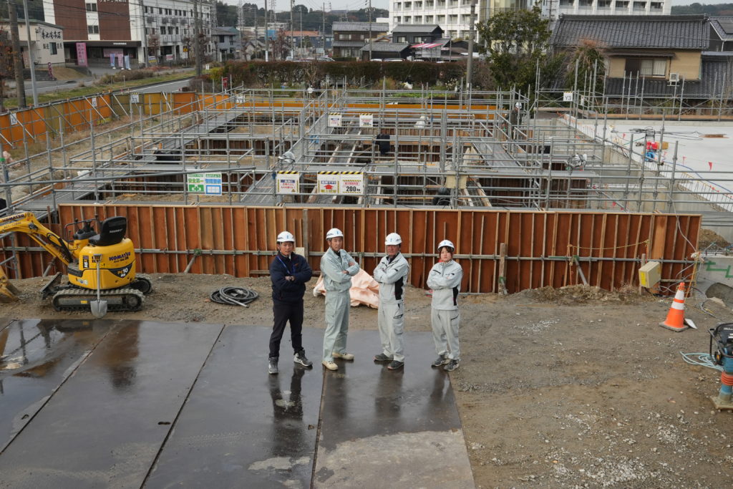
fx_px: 753
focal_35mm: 37
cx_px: 366
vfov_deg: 36.0
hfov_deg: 51.9
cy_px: 244
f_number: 9
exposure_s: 1/125
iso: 500
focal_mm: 24.7
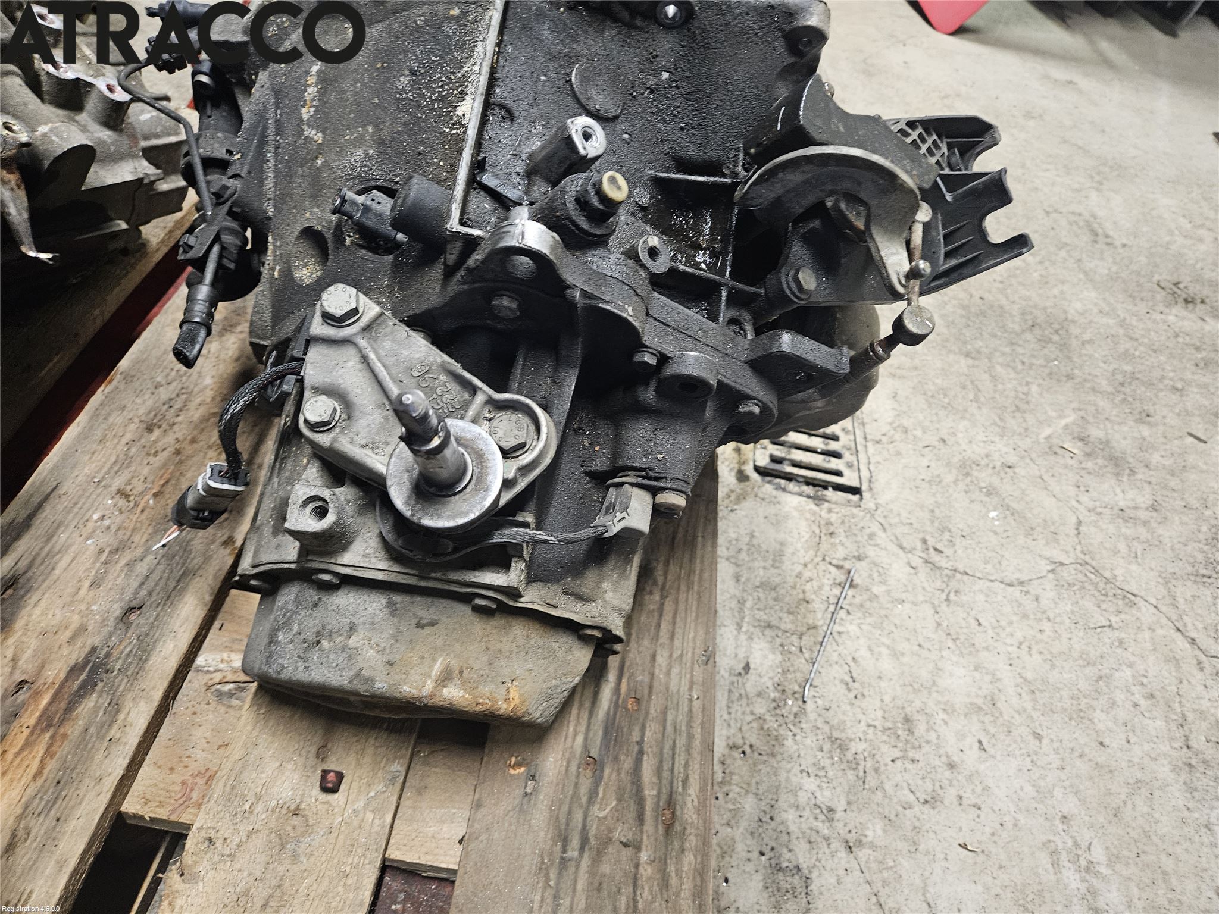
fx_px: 810
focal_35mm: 23
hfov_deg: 73.9
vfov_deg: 58.9
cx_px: 610
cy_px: 457
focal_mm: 5.4
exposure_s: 1/33
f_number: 1.8
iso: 500
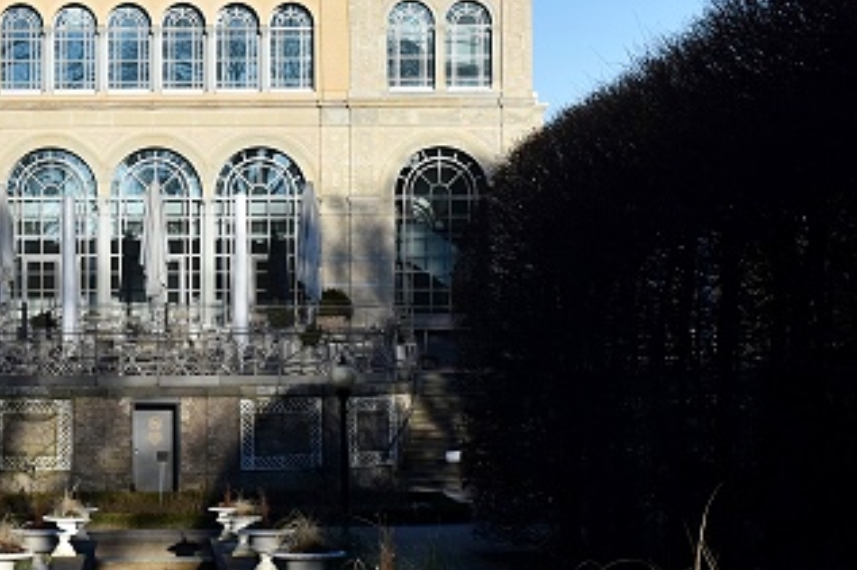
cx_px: 149
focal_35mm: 108
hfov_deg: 18.7
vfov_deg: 12.6
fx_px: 2570
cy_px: 178
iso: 400
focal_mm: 38
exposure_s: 1/1250
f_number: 8
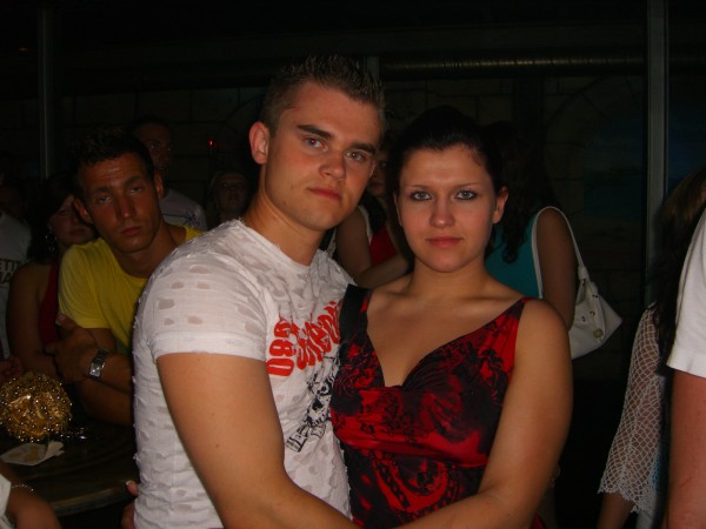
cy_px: 264
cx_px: 353
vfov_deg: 37.7
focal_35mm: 38
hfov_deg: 49.0
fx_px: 775
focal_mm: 7.9
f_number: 2.8
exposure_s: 1/60
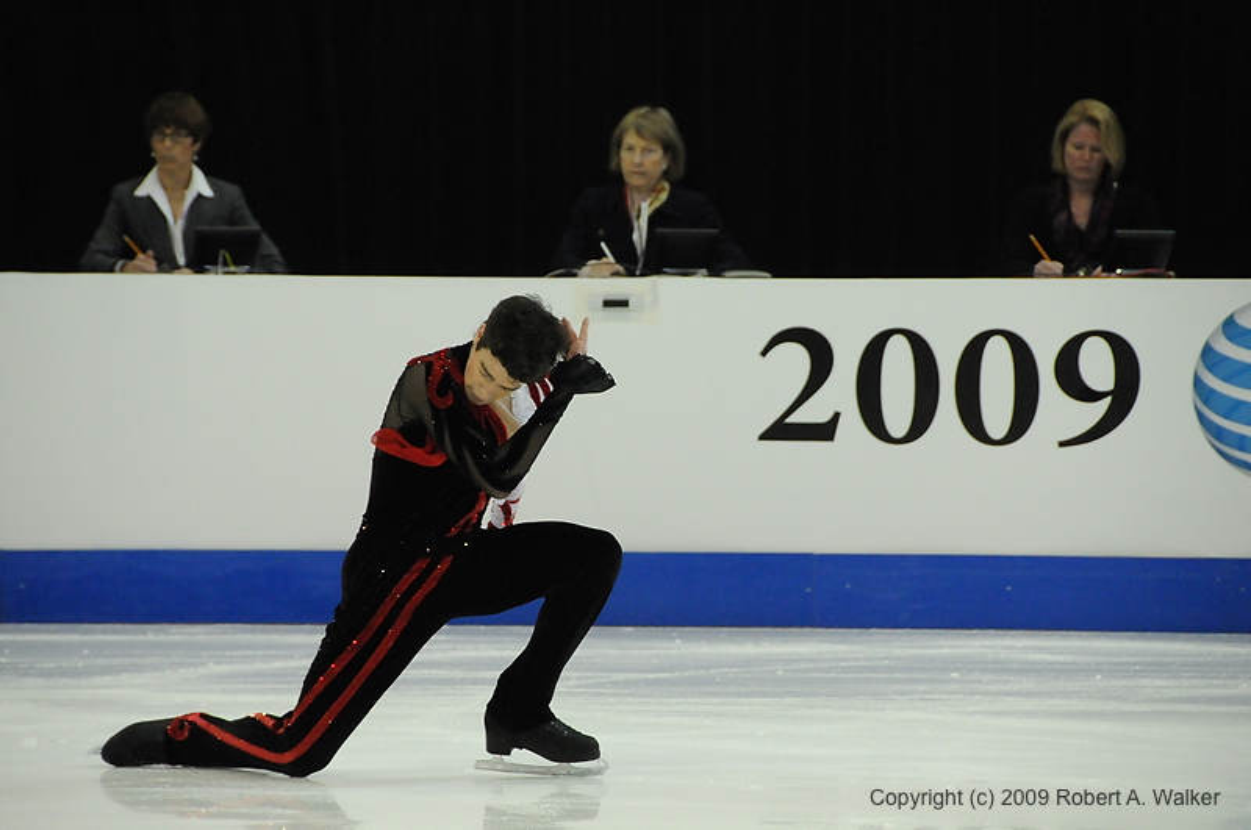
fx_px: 8849
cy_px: 415
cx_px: 626
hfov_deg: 8.1
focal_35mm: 255
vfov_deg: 5.4
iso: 3200
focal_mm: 170
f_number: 5.6
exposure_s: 1/800
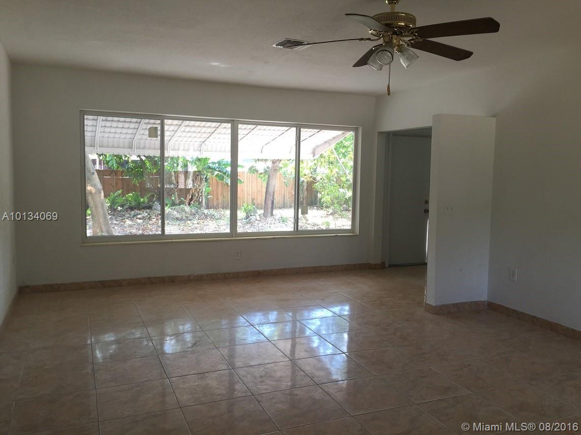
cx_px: 290
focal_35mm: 29
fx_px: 487
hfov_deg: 61.7
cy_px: 218
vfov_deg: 48.2
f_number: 2.2
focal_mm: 4.15
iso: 32
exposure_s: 1/60
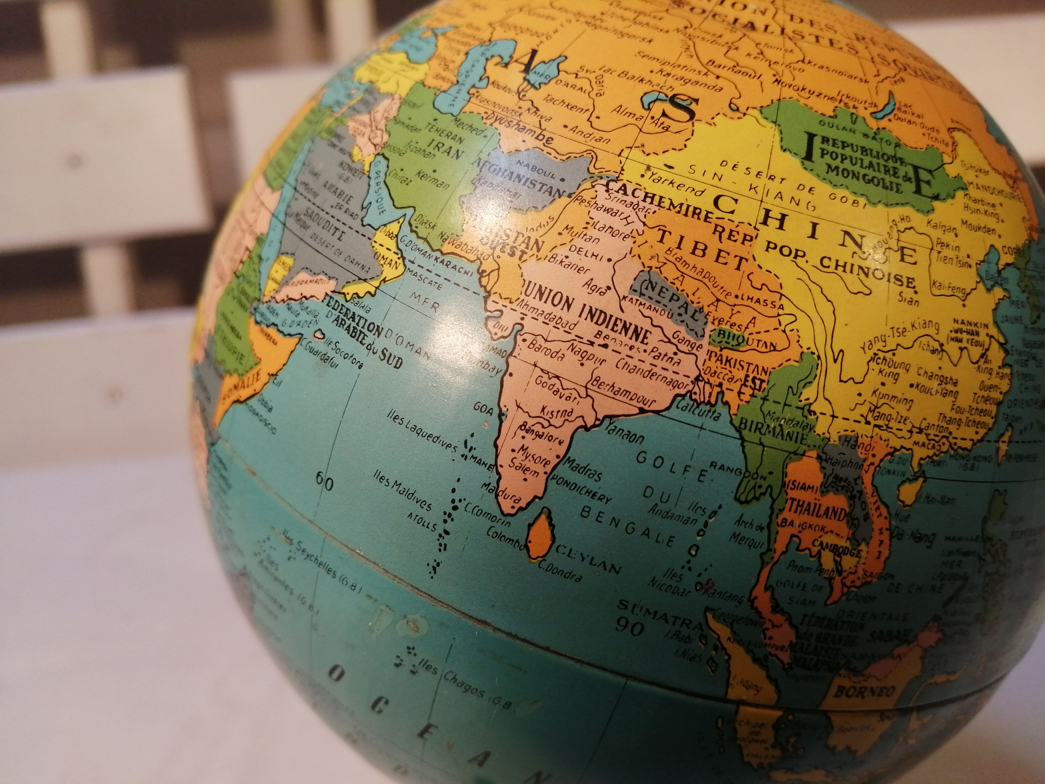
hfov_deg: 67.3
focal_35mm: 26
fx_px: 785
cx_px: 522
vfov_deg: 53.1
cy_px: 392
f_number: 1.8
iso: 64
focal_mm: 3.46
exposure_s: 1/100
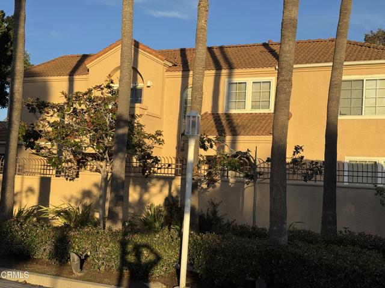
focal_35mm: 48
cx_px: 192
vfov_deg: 30.3
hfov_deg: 39.7
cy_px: 144
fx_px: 534
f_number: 1.78
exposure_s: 1/2717
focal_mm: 6.76
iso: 64
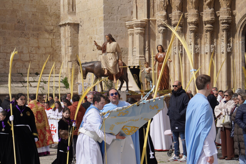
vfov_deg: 12.2
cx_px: 123
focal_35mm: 112
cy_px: 82
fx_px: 769
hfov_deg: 18.2
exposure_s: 1/800
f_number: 5.6
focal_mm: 75
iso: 100
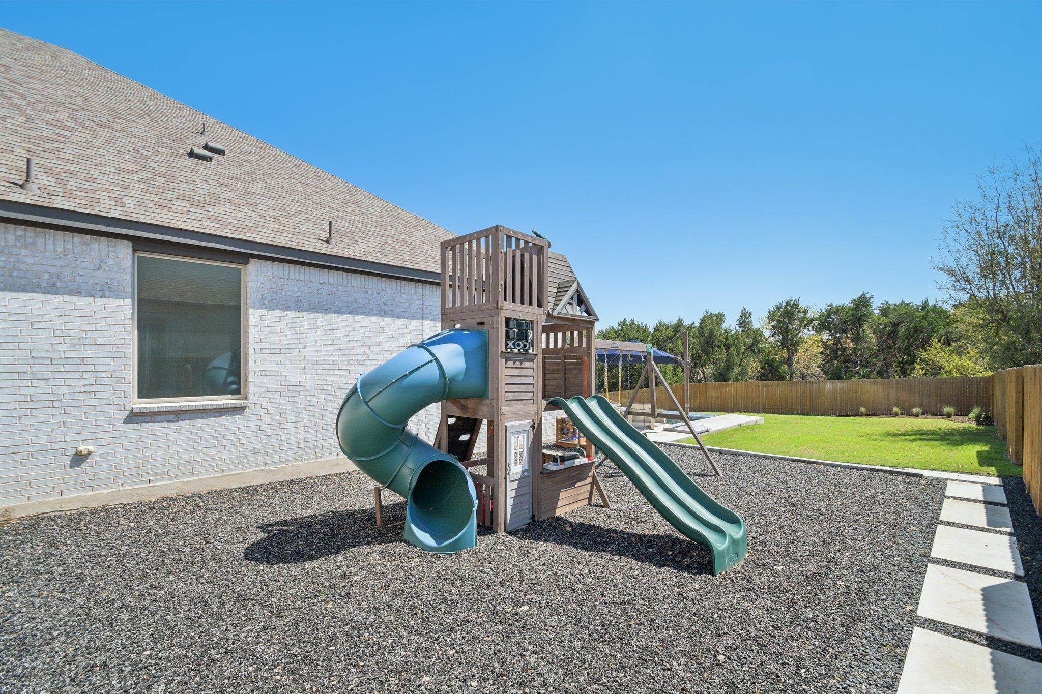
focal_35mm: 15
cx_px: 521
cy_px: 347
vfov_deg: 77.3
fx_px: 434
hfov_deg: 100.4
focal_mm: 10
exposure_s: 1/640
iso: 400
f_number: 8
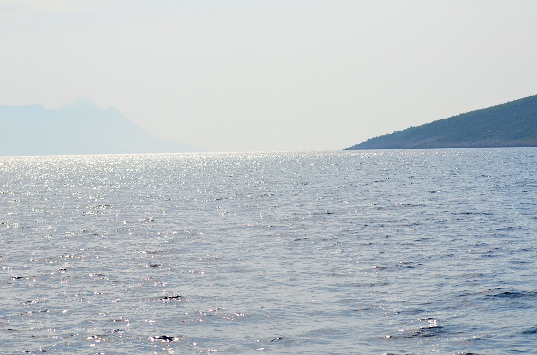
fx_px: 1563
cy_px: 178
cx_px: 268
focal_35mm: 105
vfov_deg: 13.0
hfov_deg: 19.5
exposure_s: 1/4000
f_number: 5.6
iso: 400
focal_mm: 70
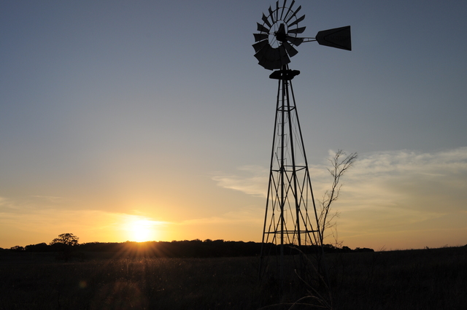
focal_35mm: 36
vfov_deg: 36.8
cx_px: 234
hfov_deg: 53.2
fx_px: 466
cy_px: 155
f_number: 10
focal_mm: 24
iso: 200
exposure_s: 1/400
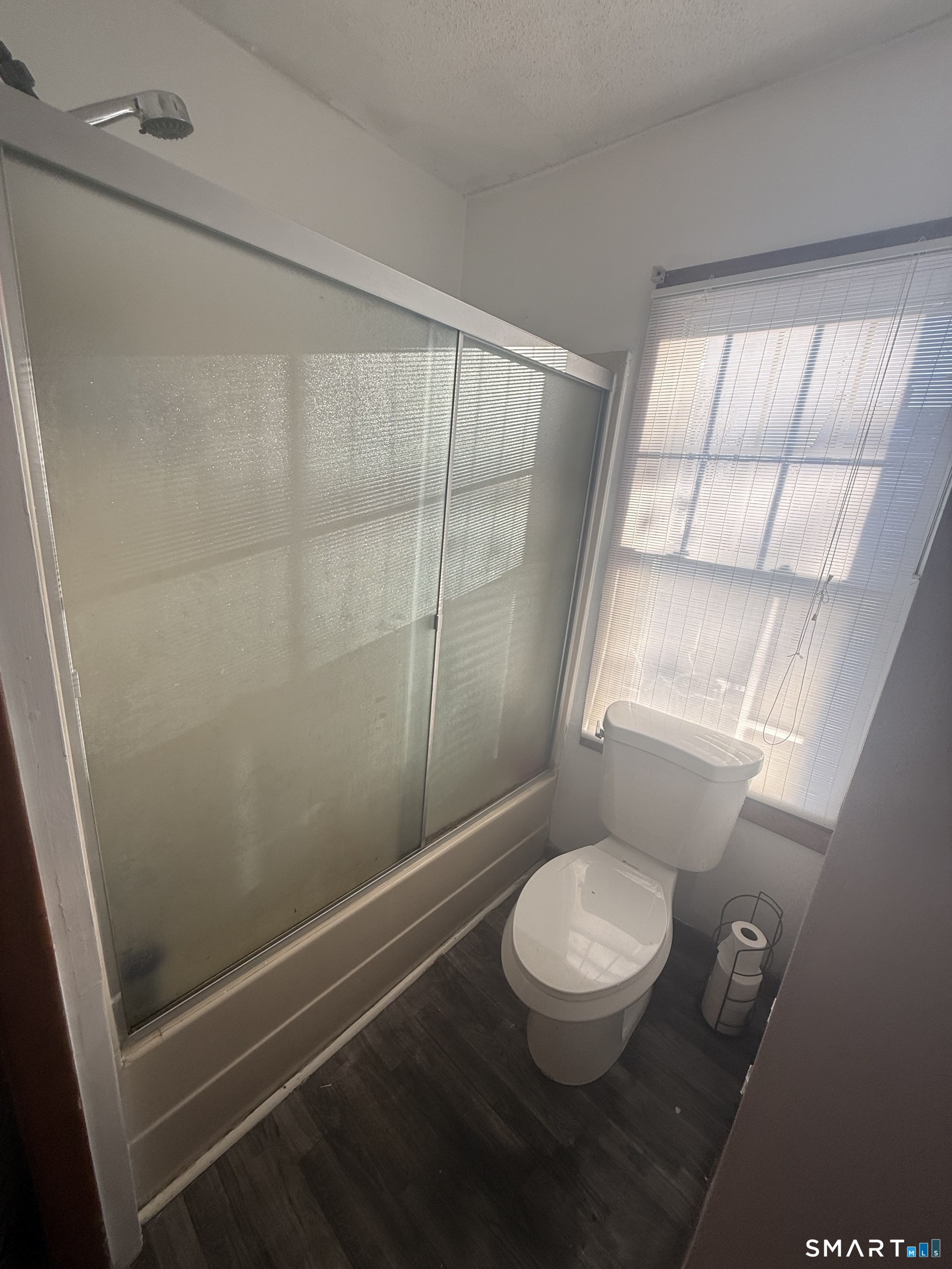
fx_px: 513
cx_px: 476
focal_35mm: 14
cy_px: 634
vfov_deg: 102.1
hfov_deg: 85.7
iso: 50
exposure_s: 1/205
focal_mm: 2.22
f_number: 2.2
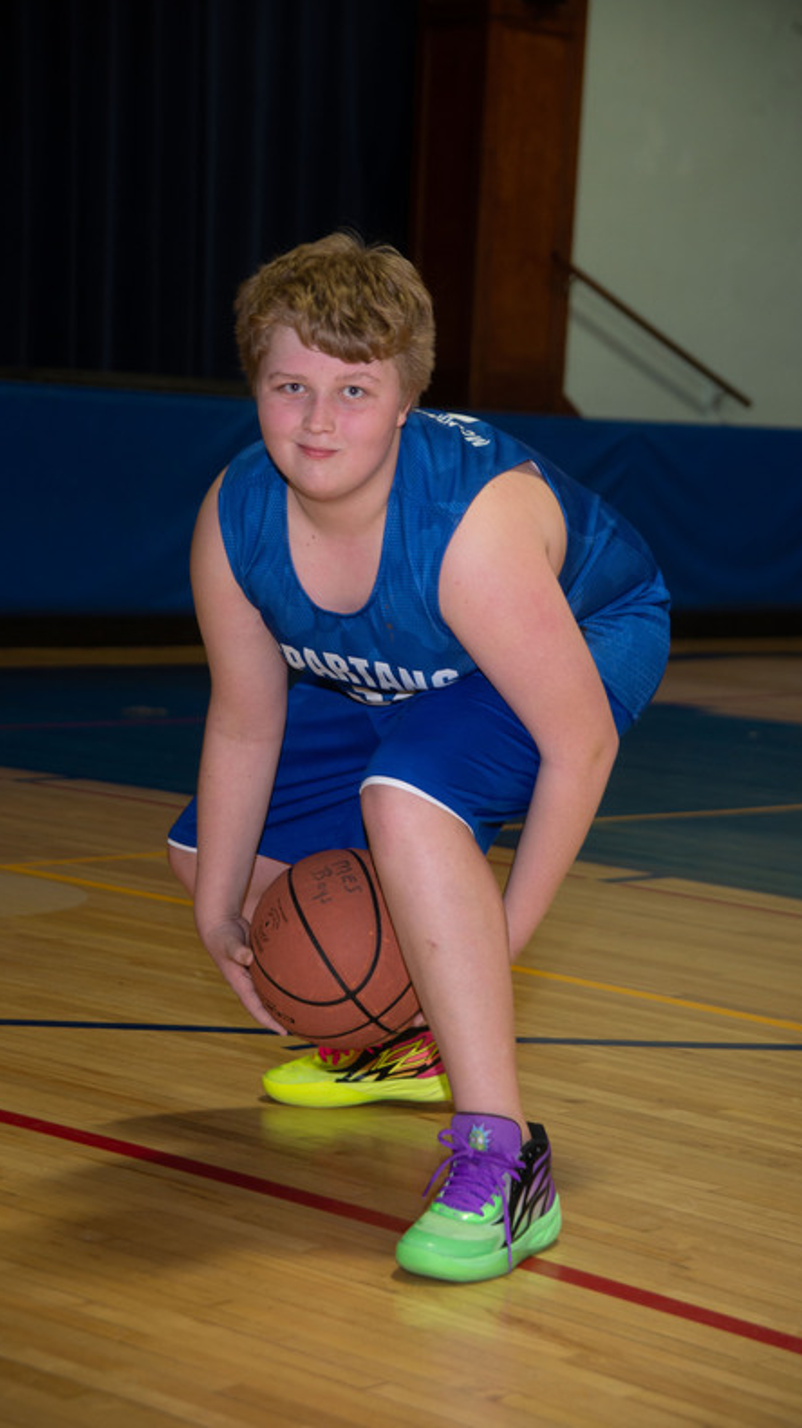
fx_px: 3291
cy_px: 719
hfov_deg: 13.9
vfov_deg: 24.5
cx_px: 401
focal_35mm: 87
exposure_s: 1/60
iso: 800
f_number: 7.1
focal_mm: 82
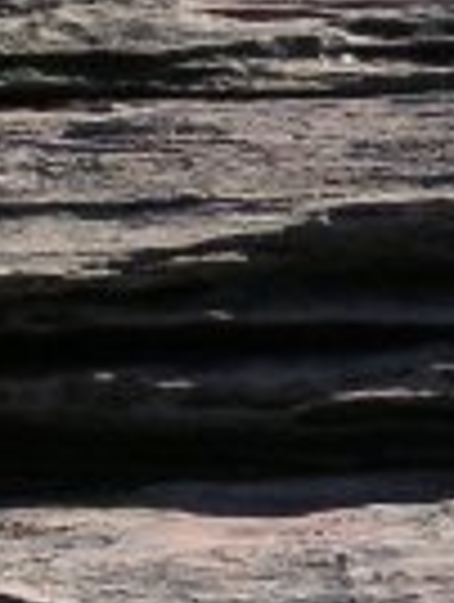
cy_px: 468
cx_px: 879
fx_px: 3451
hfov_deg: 7.3
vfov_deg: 10.0
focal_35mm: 198
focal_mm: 6
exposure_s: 1/750
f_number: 2.8
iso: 50
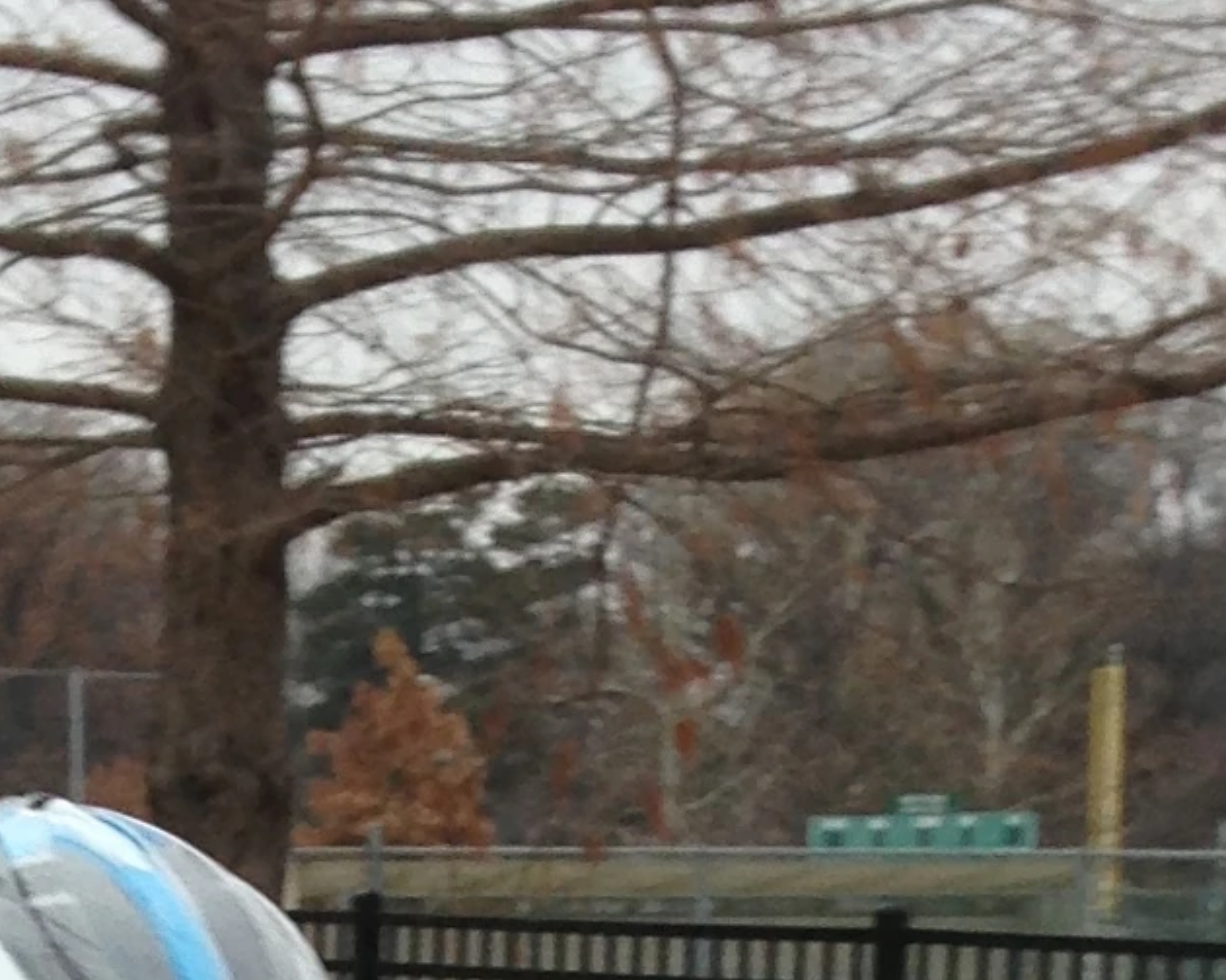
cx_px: 409
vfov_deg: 8.5
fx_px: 6060
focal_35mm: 167
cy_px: 2256
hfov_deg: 11.5
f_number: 2.4
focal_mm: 4.13
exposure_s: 1/278
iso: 50
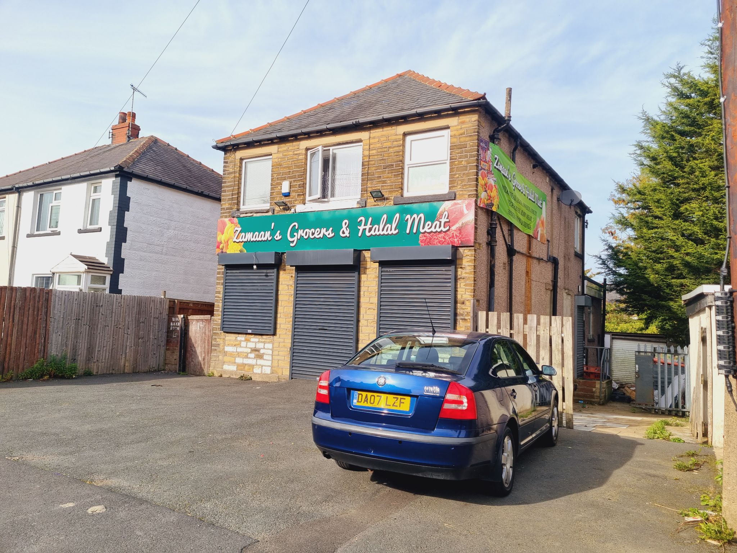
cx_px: 368
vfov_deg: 53.1
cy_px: 276
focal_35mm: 26
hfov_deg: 67.3
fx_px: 554
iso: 50
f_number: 1.8
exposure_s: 1/2352
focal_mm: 5.4
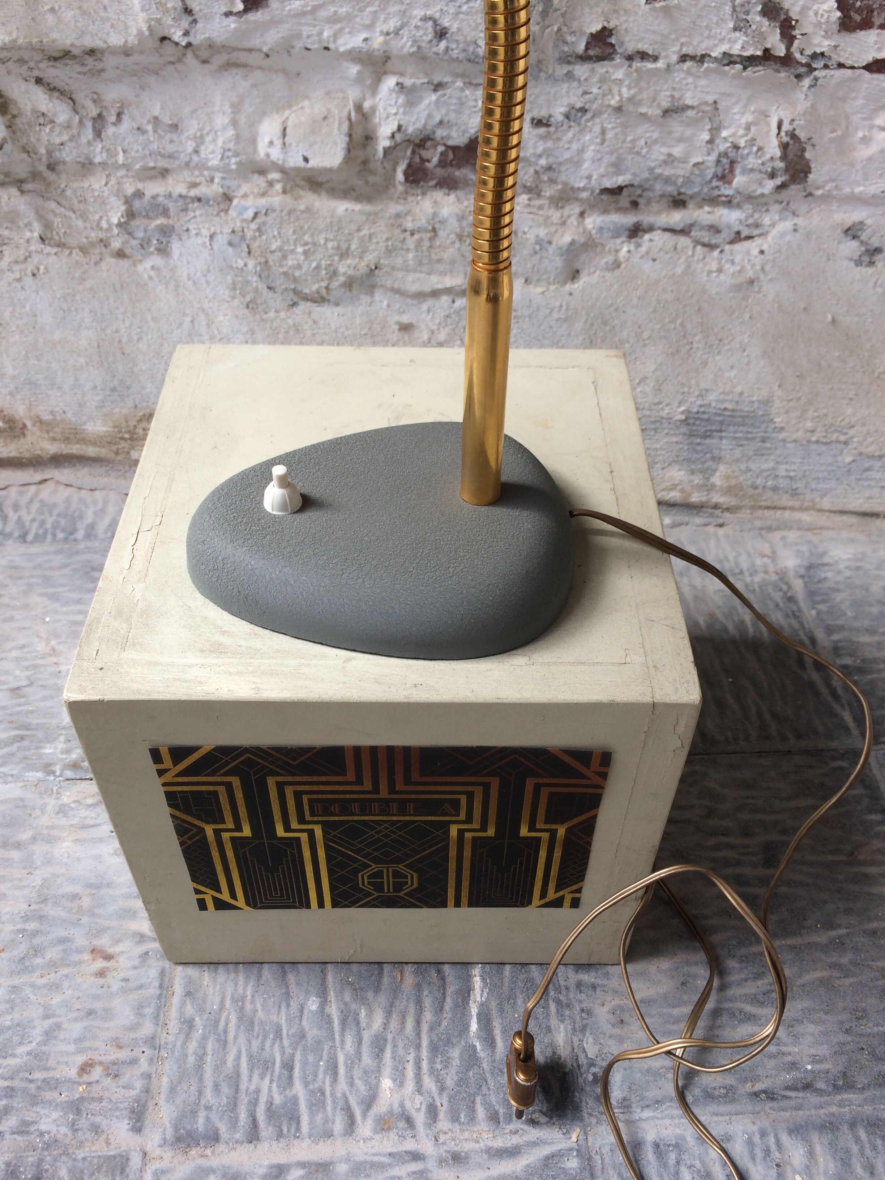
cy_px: 590
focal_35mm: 29
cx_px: 442
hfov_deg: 48.2
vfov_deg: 61.7
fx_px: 989
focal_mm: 4.15
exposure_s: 1/50
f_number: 2.2
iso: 40
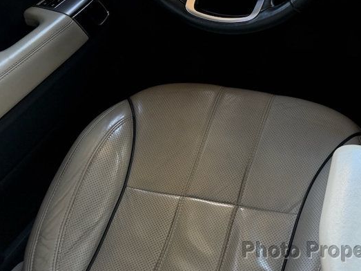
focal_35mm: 47
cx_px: 319
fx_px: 490
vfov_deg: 29.1
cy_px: 8
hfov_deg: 38.0
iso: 200
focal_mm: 6.76
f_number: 1.78
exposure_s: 1/118
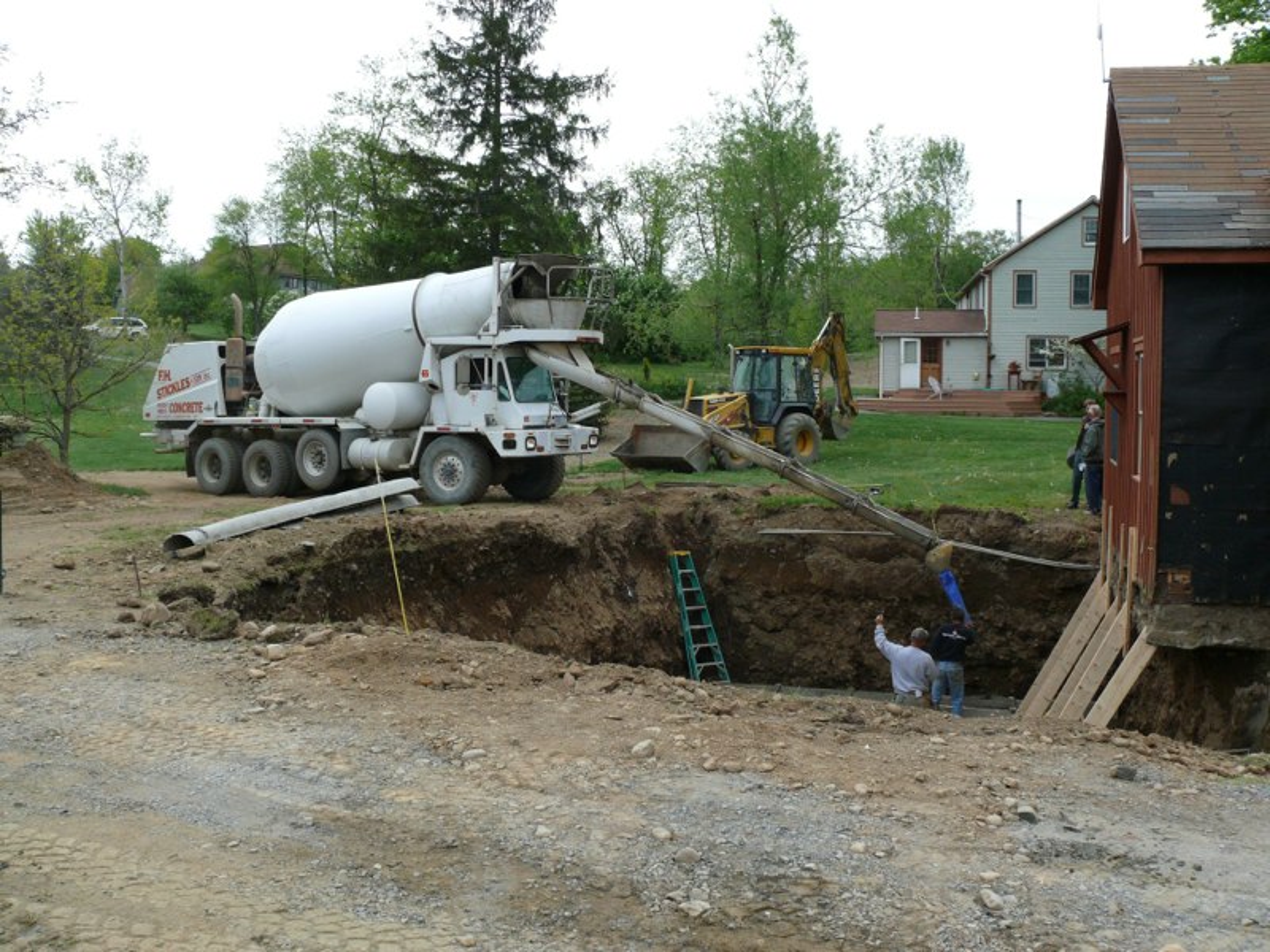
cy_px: 476
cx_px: 635
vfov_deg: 40.7
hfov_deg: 52.6
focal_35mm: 35
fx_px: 1284
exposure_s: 1/200
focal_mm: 7.4
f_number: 4.5
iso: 100
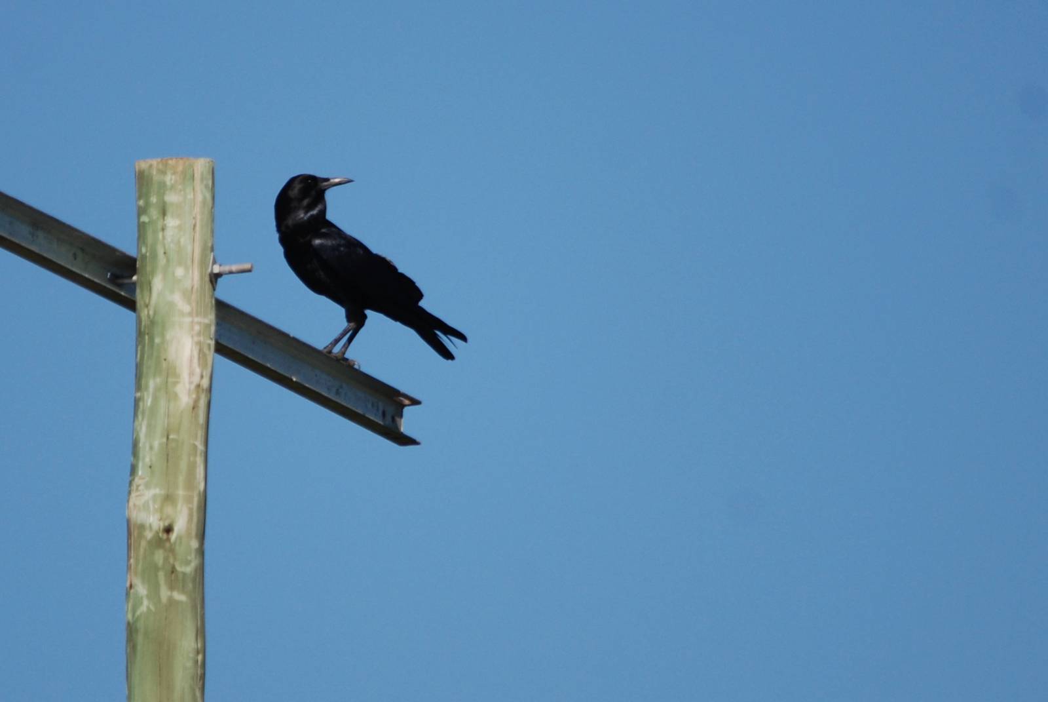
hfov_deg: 2.7
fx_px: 21859
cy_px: 351
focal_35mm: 750
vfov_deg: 1.8
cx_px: 524
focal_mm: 500
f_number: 6.3
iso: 200
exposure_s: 1/800
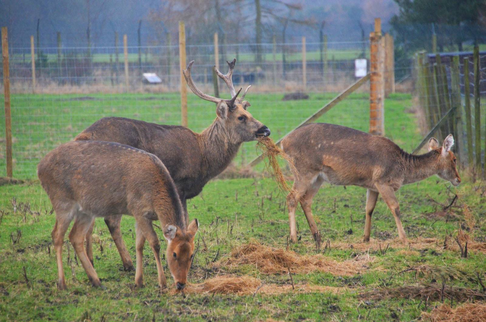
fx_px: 4042
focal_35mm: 300
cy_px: 161
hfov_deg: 6.9
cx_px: 243
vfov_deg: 4.6
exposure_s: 1/160
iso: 2500
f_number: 6.3
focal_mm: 200
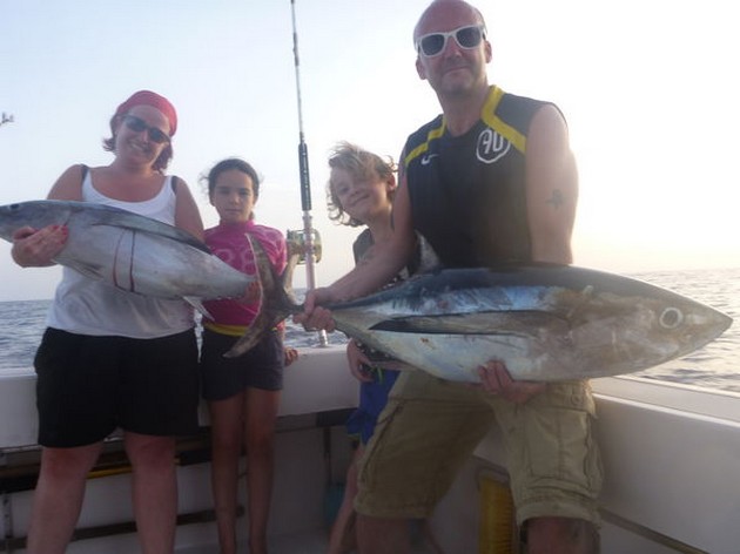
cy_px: 277
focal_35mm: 28
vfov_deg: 49.7
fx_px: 598
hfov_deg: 63.5
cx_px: 370
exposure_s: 1/125
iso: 100
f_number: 3.3
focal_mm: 4.9
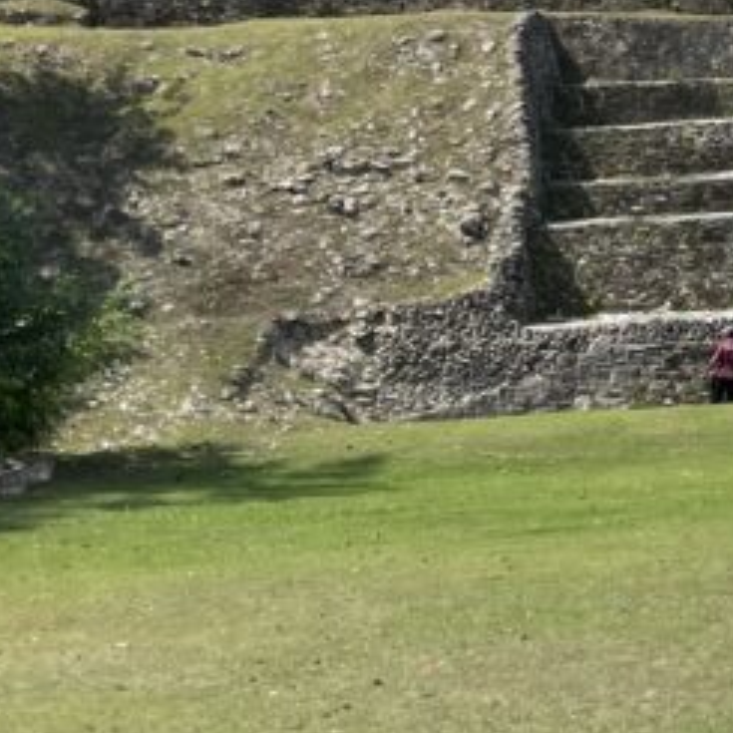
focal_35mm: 96
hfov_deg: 17.2
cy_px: -123
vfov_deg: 17.4
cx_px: 918
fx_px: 2300
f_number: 1.6
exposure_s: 1/4310
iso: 50
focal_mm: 5.1
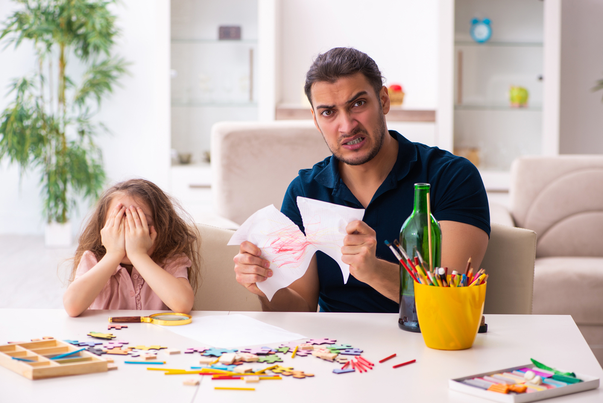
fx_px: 1760
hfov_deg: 19.4
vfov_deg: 13.1
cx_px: 302
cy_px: 202
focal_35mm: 105
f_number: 5
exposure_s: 1/100
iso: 100
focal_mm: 105
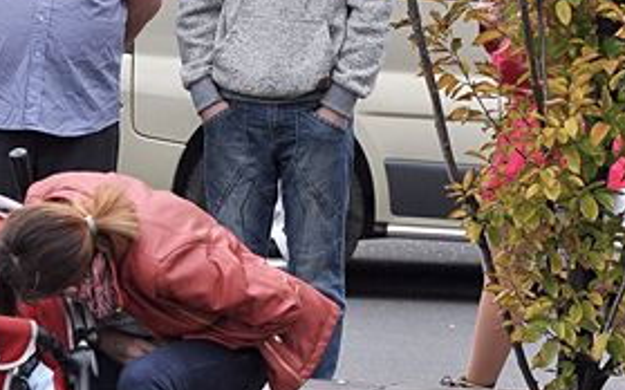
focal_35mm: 350
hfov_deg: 6.0
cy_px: 133
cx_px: 29
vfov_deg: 3.8
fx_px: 5950
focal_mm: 75
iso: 500
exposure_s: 1/500
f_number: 5.6
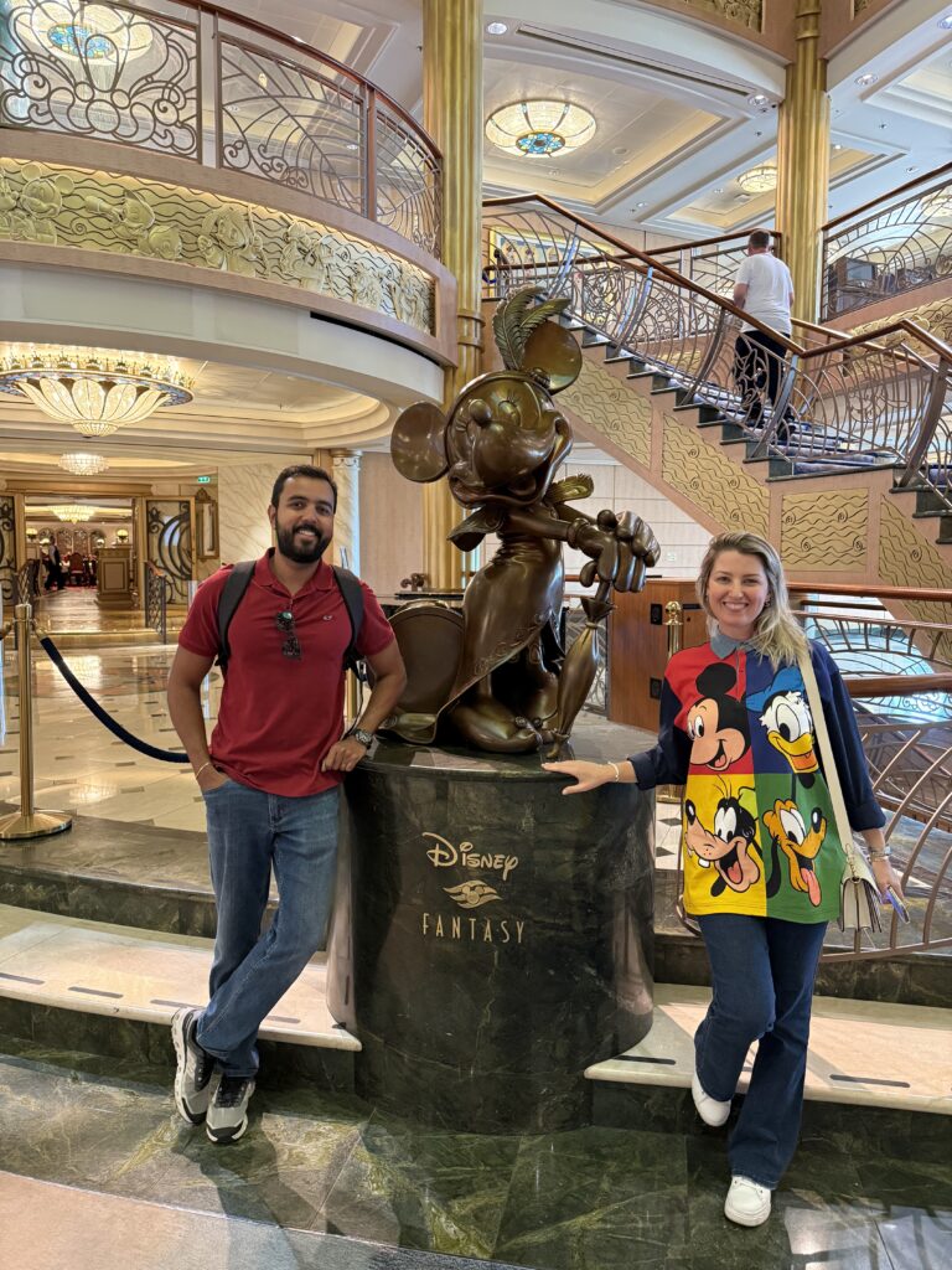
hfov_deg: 56.8
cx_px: 476
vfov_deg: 71.6
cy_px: 635
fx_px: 880
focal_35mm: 24
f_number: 1.78
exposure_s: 1/48
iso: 500
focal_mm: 6.76
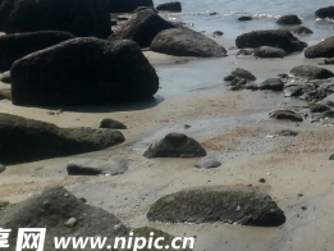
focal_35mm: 106
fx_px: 1023
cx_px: 580
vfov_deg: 12.5
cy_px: -228
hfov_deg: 16.0
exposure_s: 1/2529
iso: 100
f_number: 2.2
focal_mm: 4.73
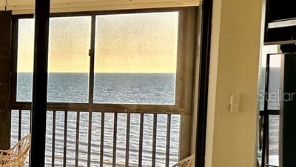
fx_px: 479
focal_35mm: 61
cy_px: 95
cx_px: -266
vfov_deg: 19.7
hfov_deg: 20.5
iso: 40
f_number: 2.2
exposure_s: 1/300
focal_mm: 2.22
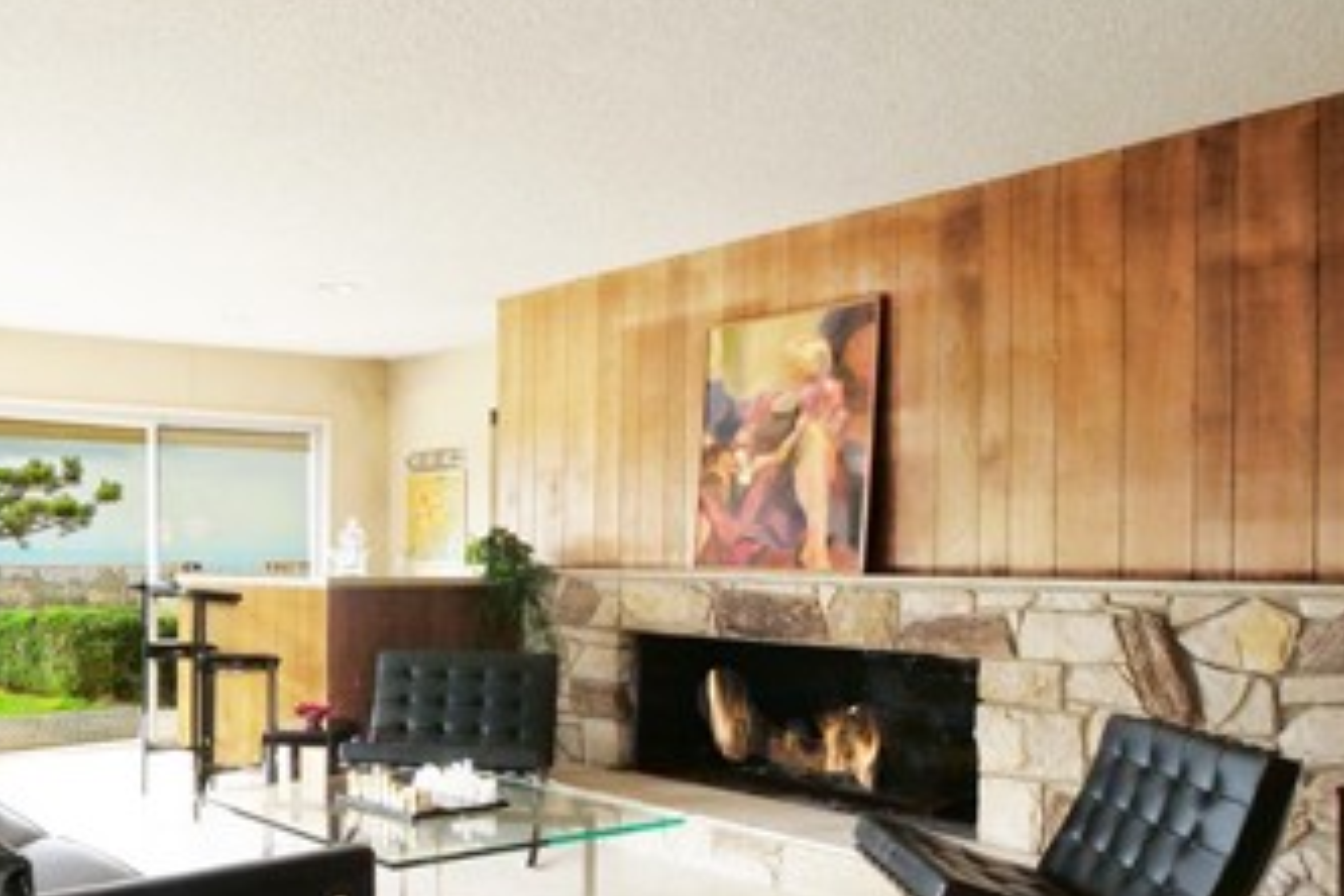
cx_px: 319
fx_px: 1195
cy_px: 589
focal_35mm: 32
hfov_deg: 55.6
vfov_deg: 40.7
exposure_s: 1/125
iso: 2000
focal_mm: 8
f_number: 8
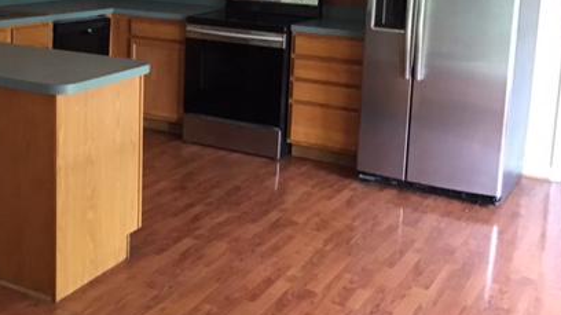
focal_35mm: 53
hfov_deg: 38.7
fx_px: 788
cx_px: 186
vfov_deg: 22.3
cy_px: 58
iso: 200
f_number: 2.4
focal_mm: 3.3
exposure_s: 1/24
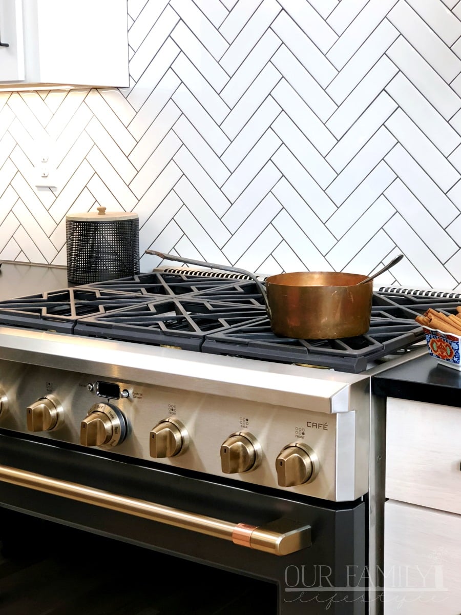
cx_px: 230
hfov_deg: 25.7
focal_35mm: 57
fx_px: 1012
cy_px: 308
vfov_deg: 33.8
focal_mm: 6.6
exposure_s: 1/30
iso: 100
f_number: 2.8
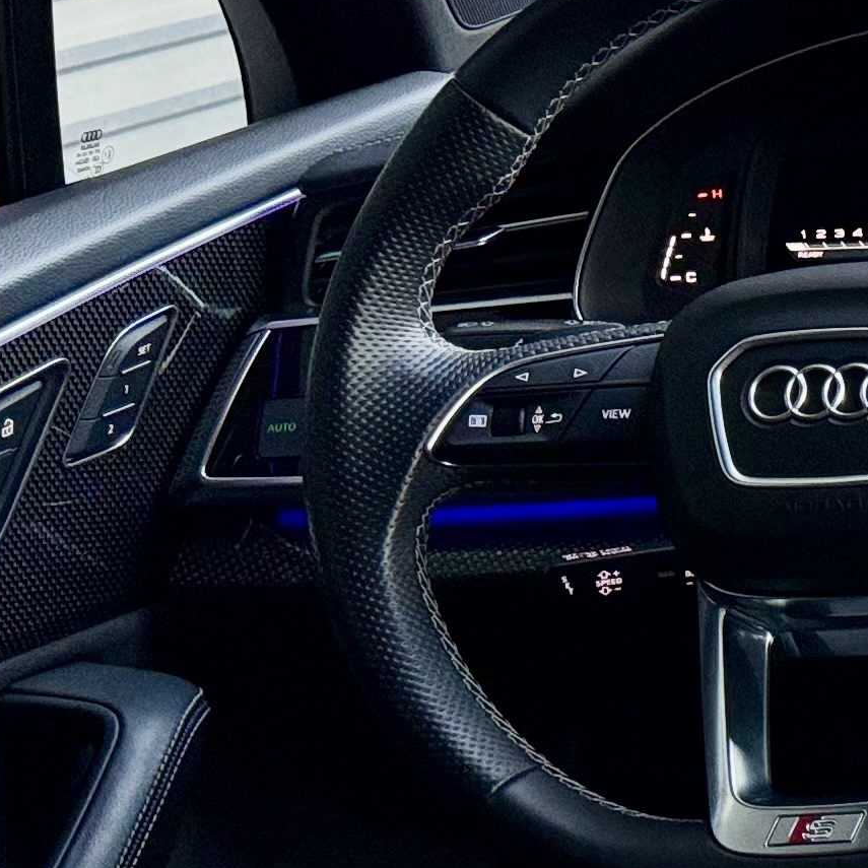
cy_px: 124
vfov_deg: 17.2
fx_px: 2837
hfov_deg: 13.4
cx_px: 2020
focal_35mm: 100
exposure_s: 1/60
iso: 250
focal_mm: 6.76
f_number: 1.78
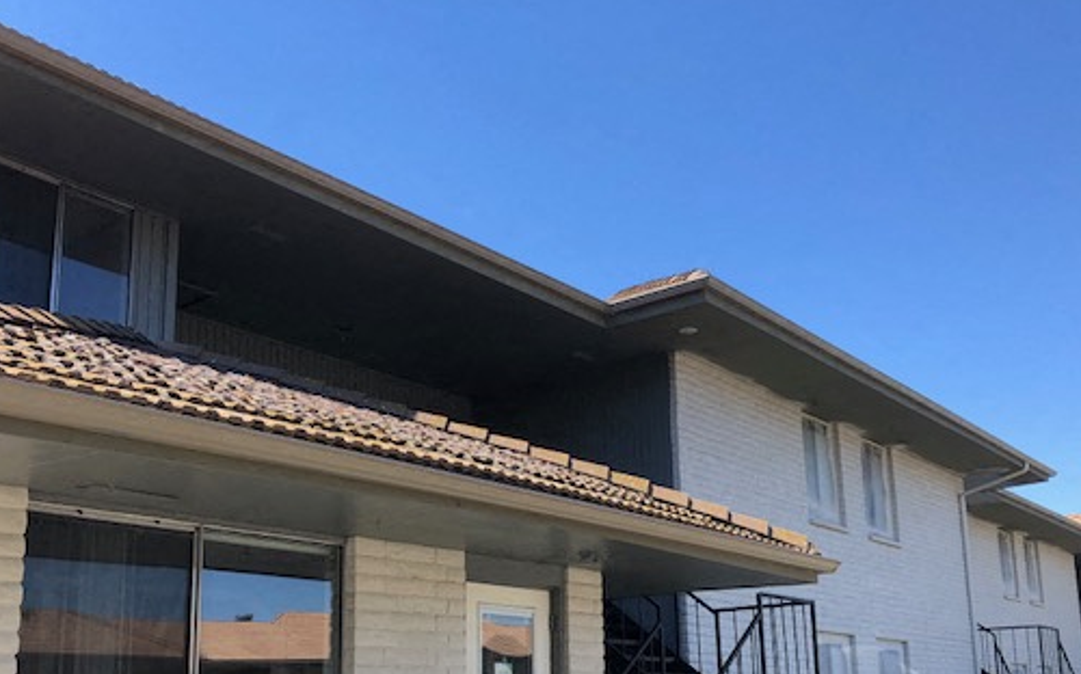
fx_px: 1119
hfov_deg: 51.5
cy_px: 510
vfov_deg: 32.9
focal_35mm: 38
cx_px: 564
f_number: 1.8
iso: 20
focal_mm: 3.99
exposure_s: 1/762
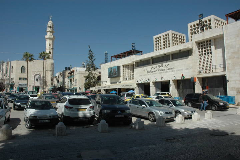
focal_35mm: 27
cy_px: 80
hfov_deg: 67.4
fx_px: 180
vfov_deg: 47.9
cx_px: 120
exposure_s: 1/640
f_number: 13
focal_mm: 18
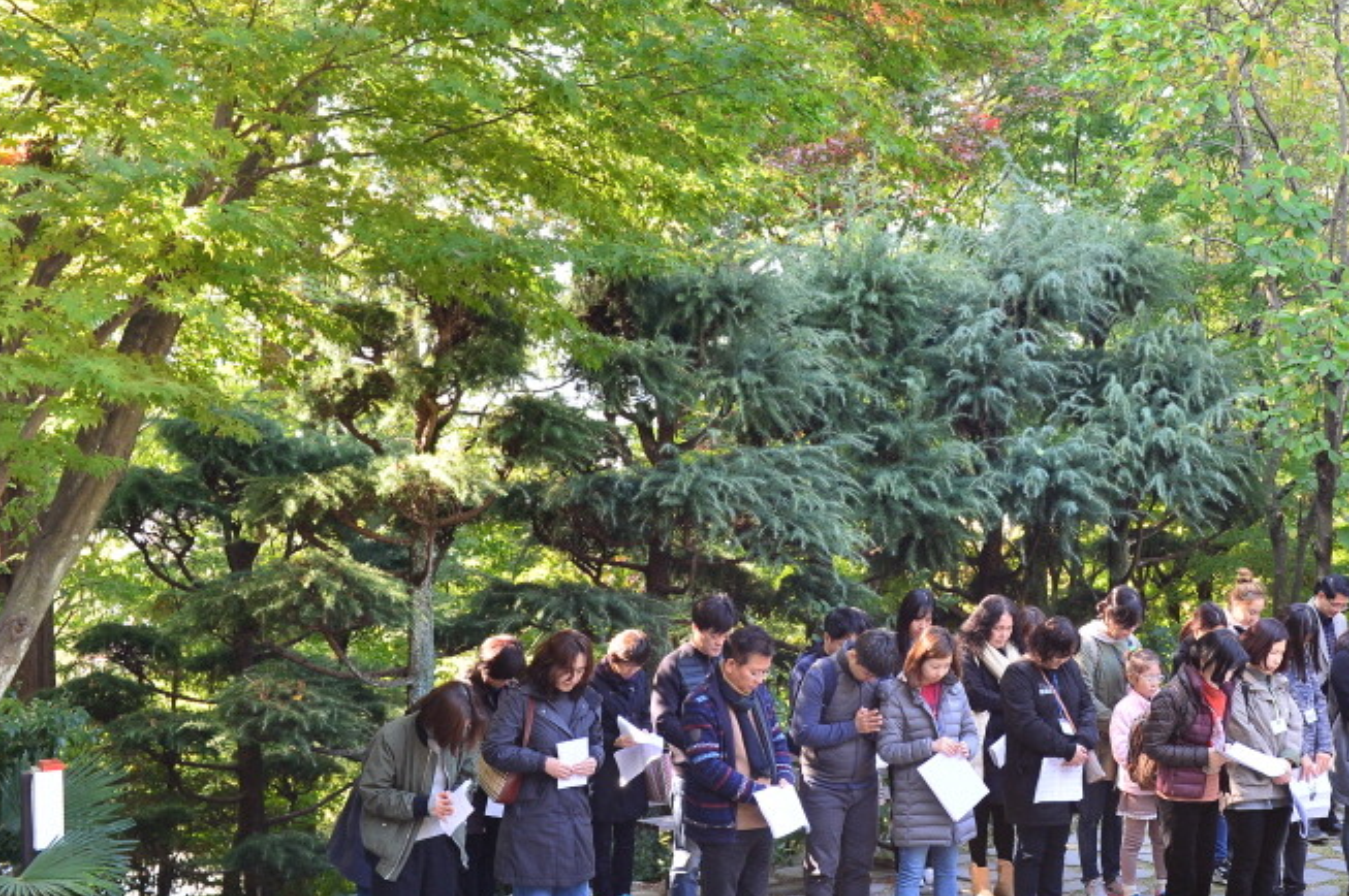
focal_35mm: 49
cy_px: 387
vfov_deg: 27.4
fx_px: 1834
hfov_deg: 39.3
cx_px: 1016
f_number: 5.6
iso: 640
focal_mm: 32
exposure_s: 1/60
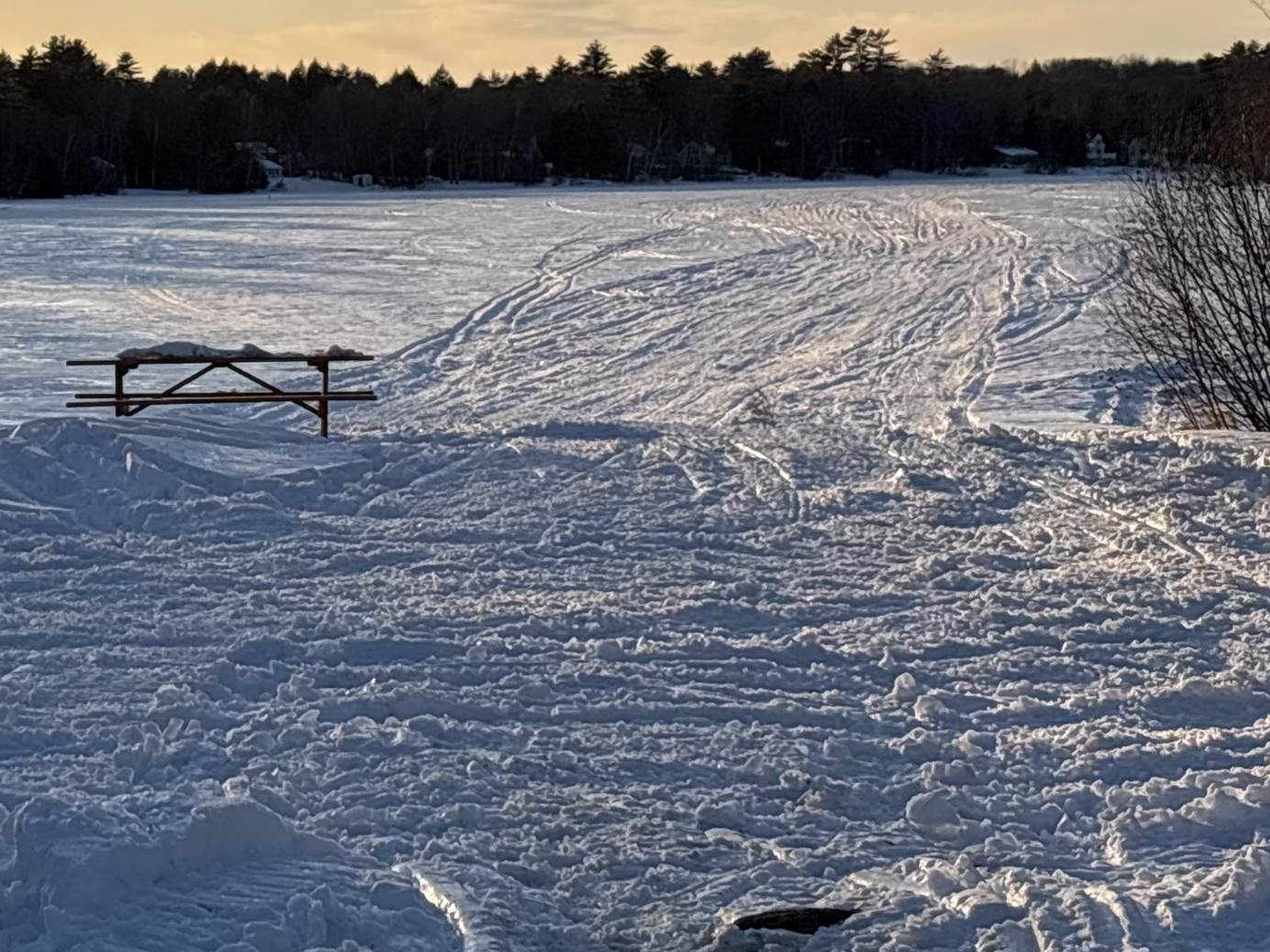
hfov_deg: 17.0
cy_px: 197
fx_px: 4220
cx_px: 257
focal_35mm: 115
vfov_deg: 12.8
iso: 25
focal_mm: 5.96
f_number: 1.6
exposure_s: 1/4630
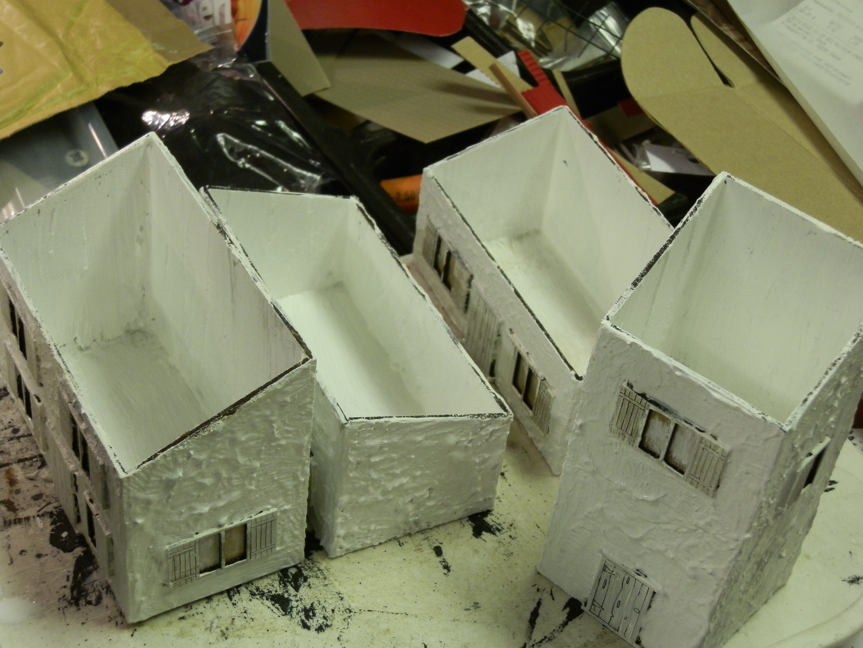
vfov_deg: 24.0
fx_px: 1521
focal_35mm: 61
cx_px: 432
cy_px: 324
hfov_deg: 31.7
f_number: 3.7
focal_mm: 10.99
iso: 200
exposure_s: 1/20
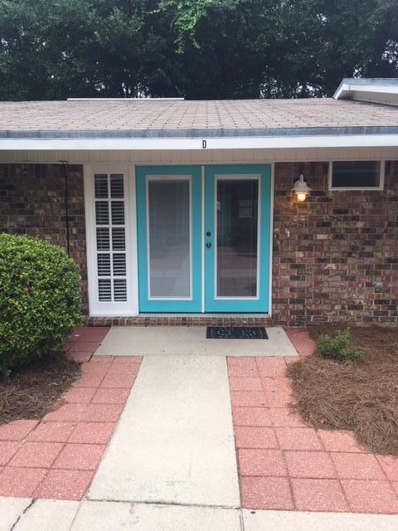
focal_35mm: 29
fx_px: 445
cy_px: 266
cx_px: 199
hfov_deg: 48.2
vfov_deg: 61.7
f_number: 2.2
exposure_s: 1/122
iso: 25
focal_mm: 4.15
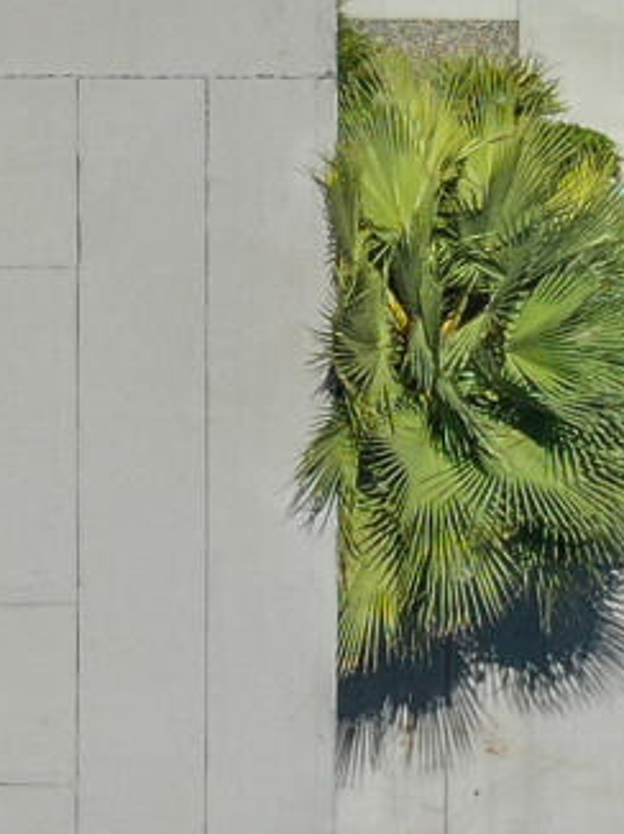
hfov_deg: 5.8
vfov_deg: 7.8
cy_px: -391
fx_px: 5969
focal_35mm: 248
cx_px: -616
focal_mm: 10.26
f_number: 5.6
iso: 100
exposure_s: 1/800
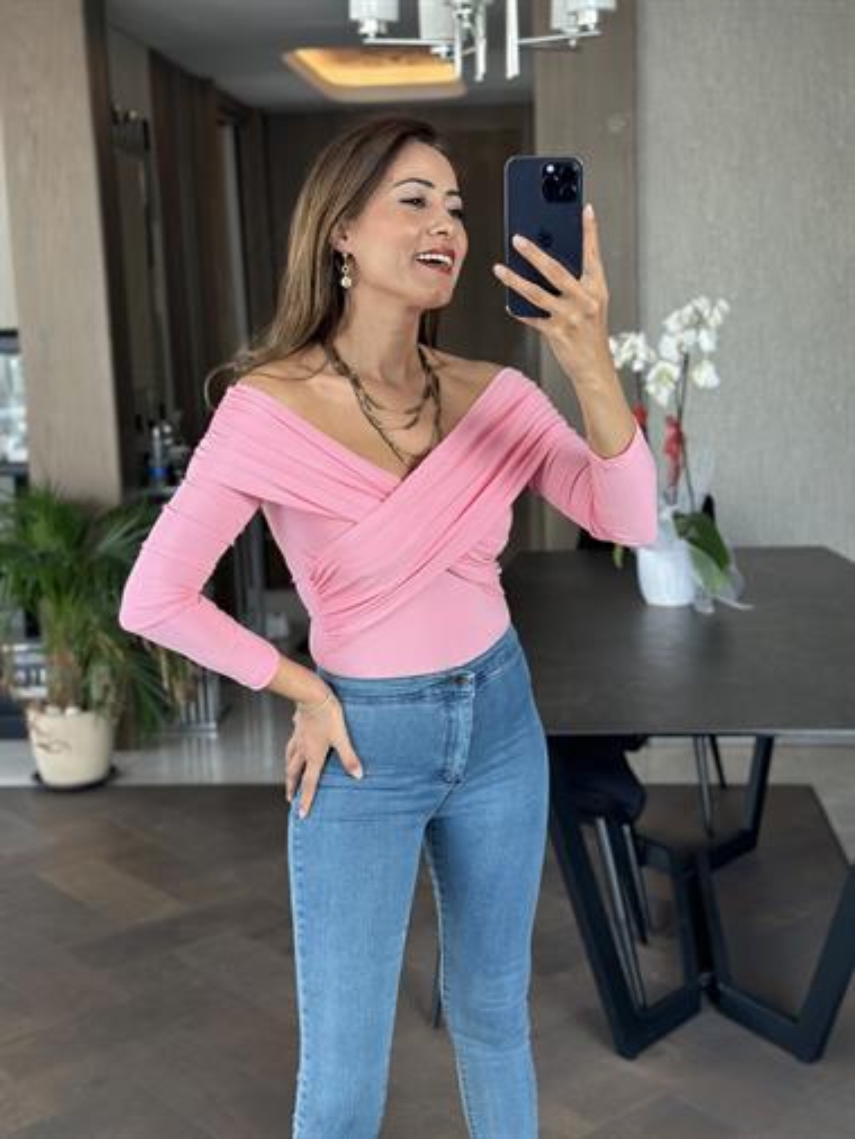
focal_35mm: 48
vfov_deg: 39.6
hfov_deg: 30.3
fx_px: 1579
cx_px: 428
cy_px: 570
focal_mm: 6.86
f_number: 1.78
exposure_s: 1/67
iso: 125
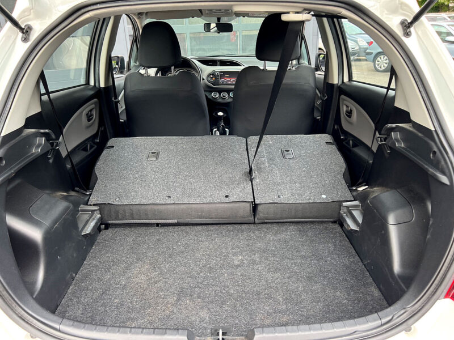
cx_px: 227
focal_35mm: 26
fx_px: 341
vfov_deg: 53.1
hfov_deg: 67.3
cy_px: 170
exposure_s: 1/121
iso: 80
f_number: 1.5
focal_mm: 5.7
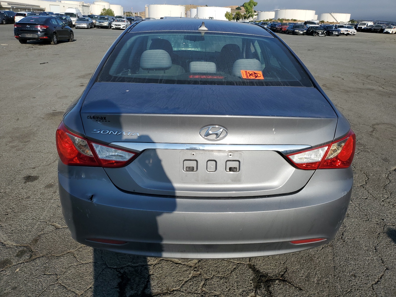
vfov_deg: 53.1
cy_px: 148
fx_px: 297
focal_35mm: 26
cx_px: 198
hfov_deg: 67.3
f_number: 1.5
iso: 50
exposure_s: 1/5000
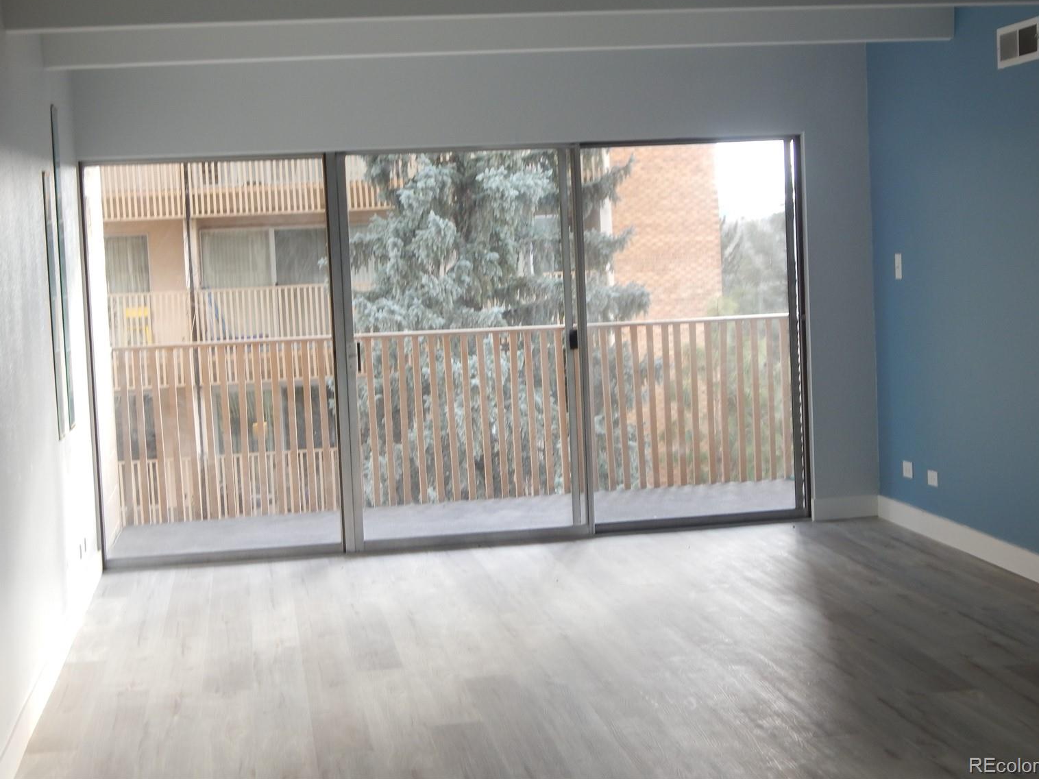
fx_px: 1711
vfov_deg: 25.7
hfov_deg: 33.8
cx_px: 532
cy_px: 369
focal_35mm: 57
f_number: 3.8
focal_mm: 9.7
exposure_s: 1/40
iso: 125
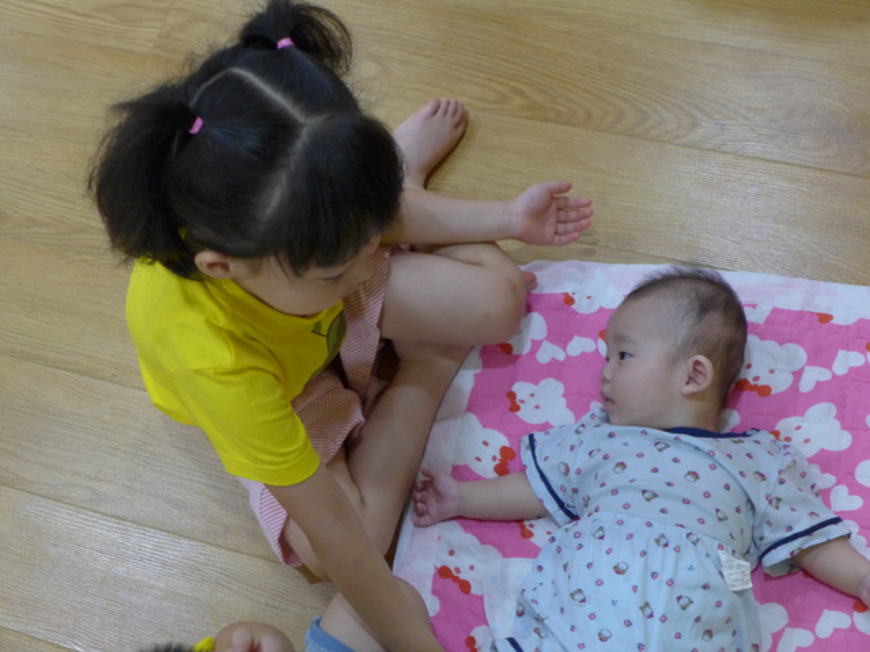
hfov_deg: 34.9
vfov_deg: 26.6
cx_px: 435
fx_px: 1382
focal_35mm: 55
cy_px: 326
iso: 640
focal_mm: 10.8
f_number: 1.9
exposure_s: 1/320
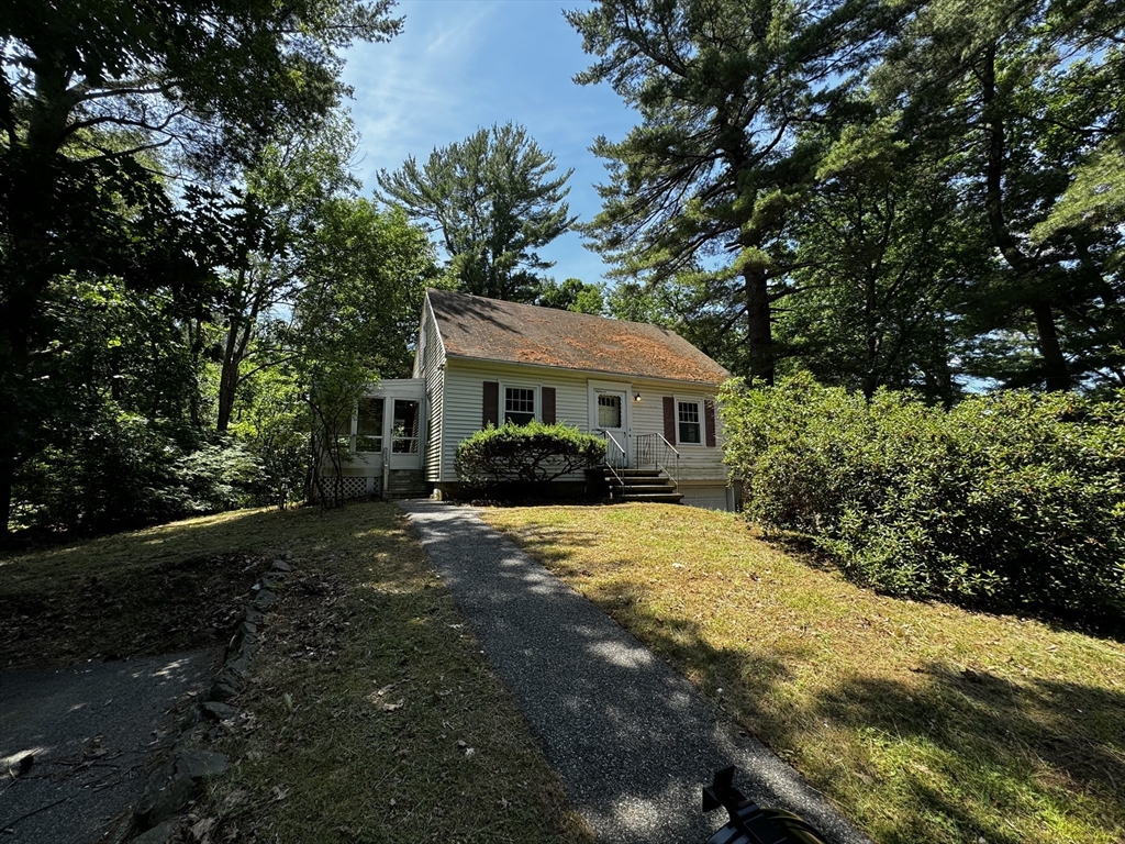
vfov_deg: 85.7
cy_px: 422
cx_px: 562
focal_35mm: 14
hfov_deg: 102.1
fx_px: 455
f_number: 2.2
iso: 40
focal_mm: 2.22
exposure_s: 1/435
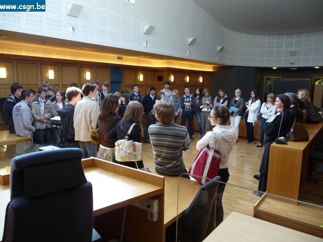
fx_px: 261
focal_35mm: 28
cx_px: 162
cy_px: 121
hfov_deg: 63.4
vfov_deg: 49.7
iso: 100
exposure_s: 1/40
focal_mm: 4.7
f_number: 3.3
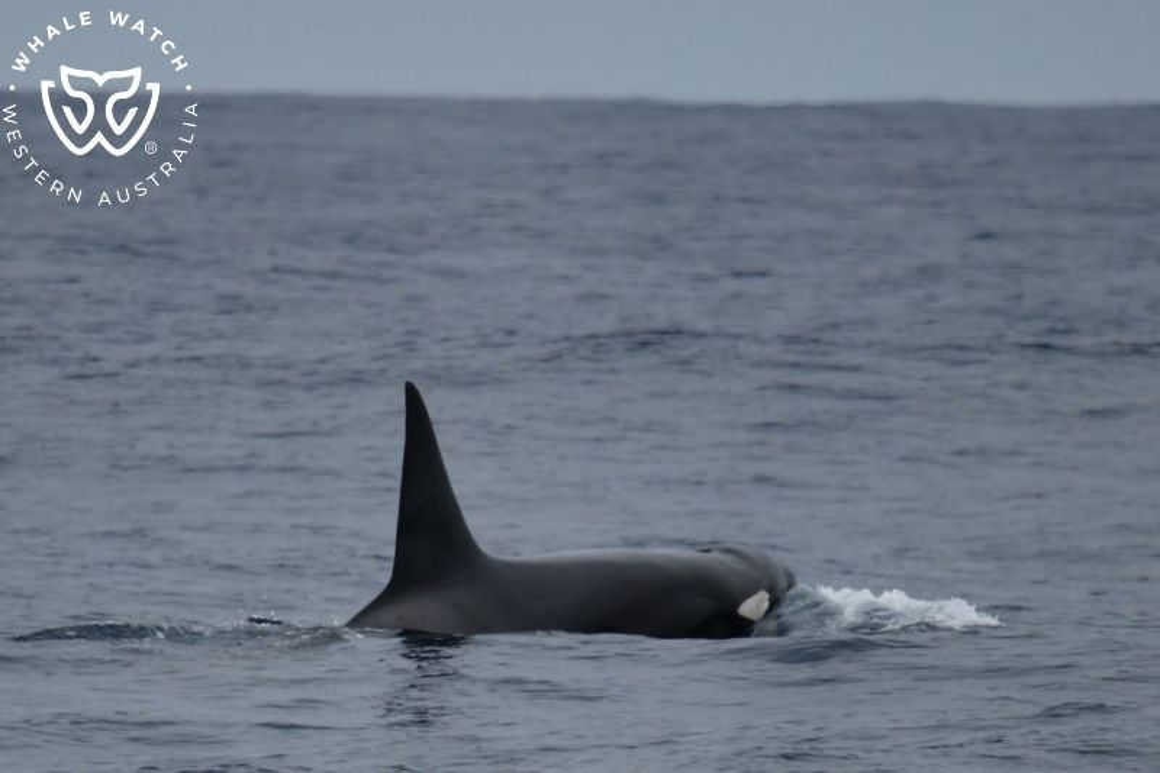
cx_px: 580
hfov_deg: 3.4
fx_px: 19328
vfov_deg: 2.3
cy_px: 386
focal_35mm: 600
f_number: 6.3
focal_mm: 600
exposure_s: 1/8000
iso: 1400
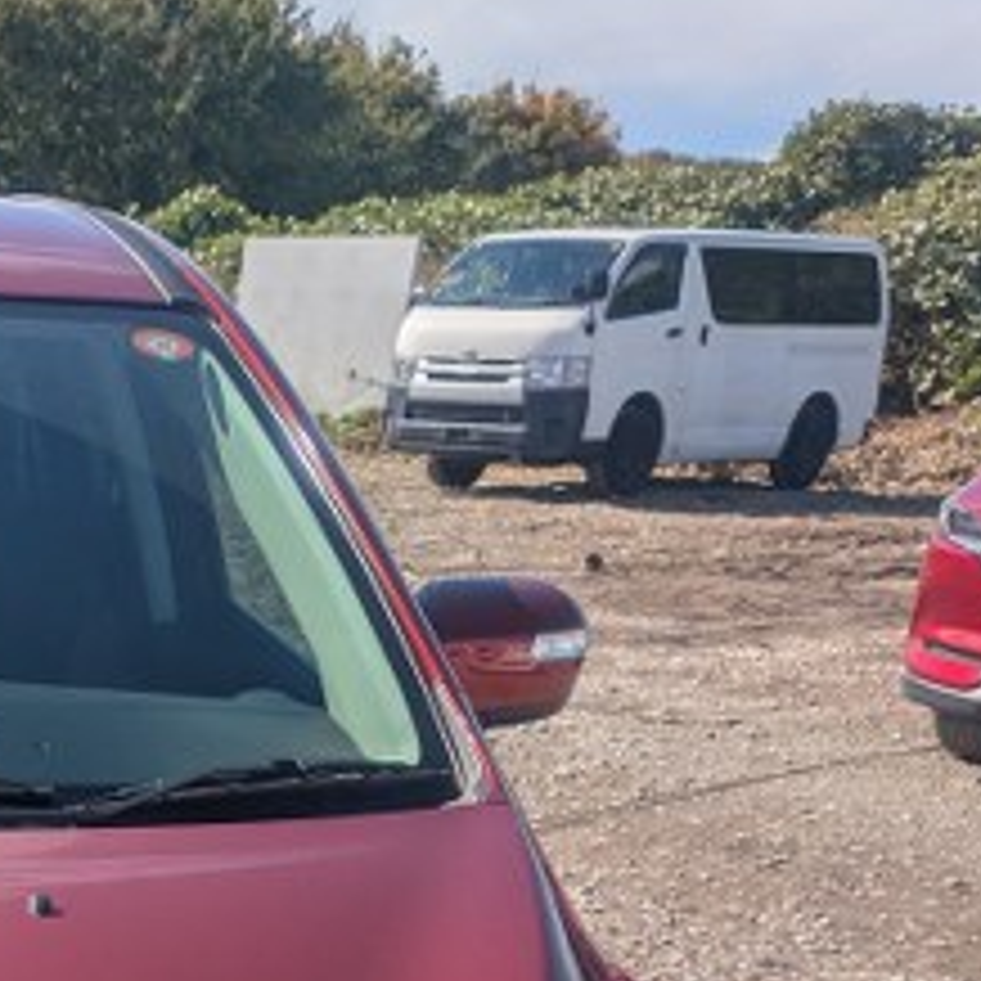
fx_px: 2597
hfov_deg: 19.7
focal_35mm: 81
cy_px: 1228
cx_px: -286
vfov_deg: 19.9
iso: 55
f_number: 1.89
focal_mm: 5.43
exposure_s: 1/3226
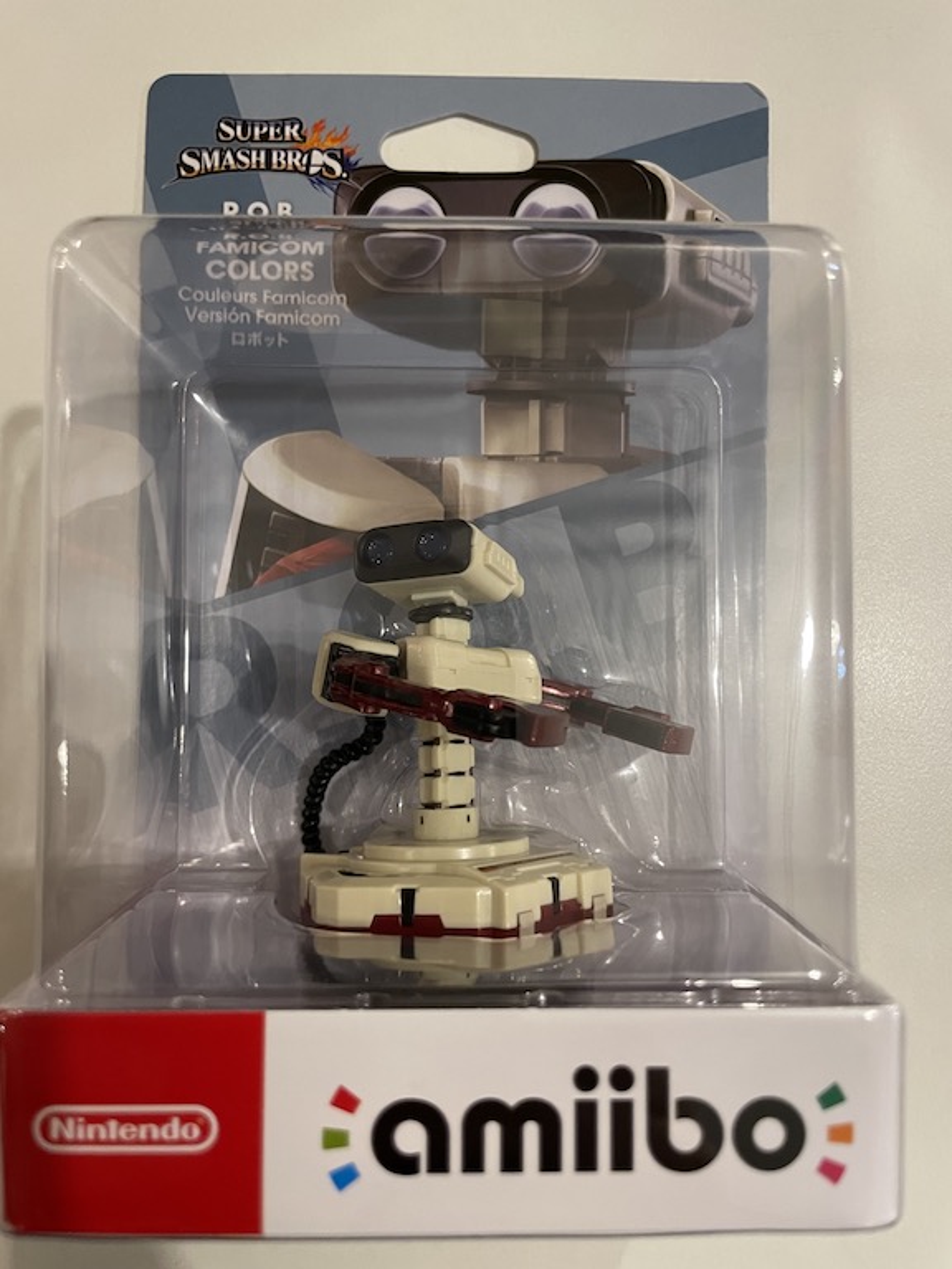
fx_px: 953
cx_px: 476
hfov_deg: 53.1
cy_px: 634
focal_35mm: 26
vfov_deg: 67.3
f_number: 1.6
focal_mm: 4.2
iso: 320
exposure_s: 1/50
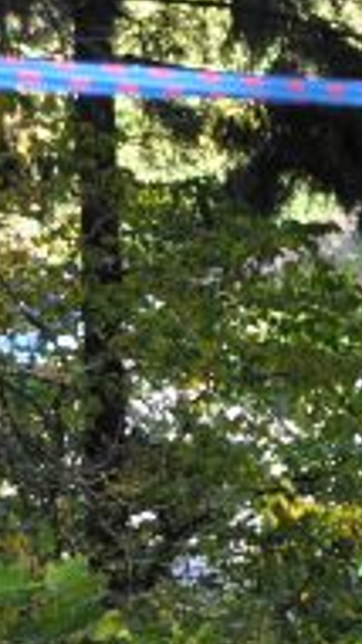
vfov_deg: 11.6
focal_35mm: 185
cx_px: 1167
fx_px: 3154
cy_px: 151
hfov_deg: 6.0
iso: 400
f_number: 4.2
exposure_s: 1/160
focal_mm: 28
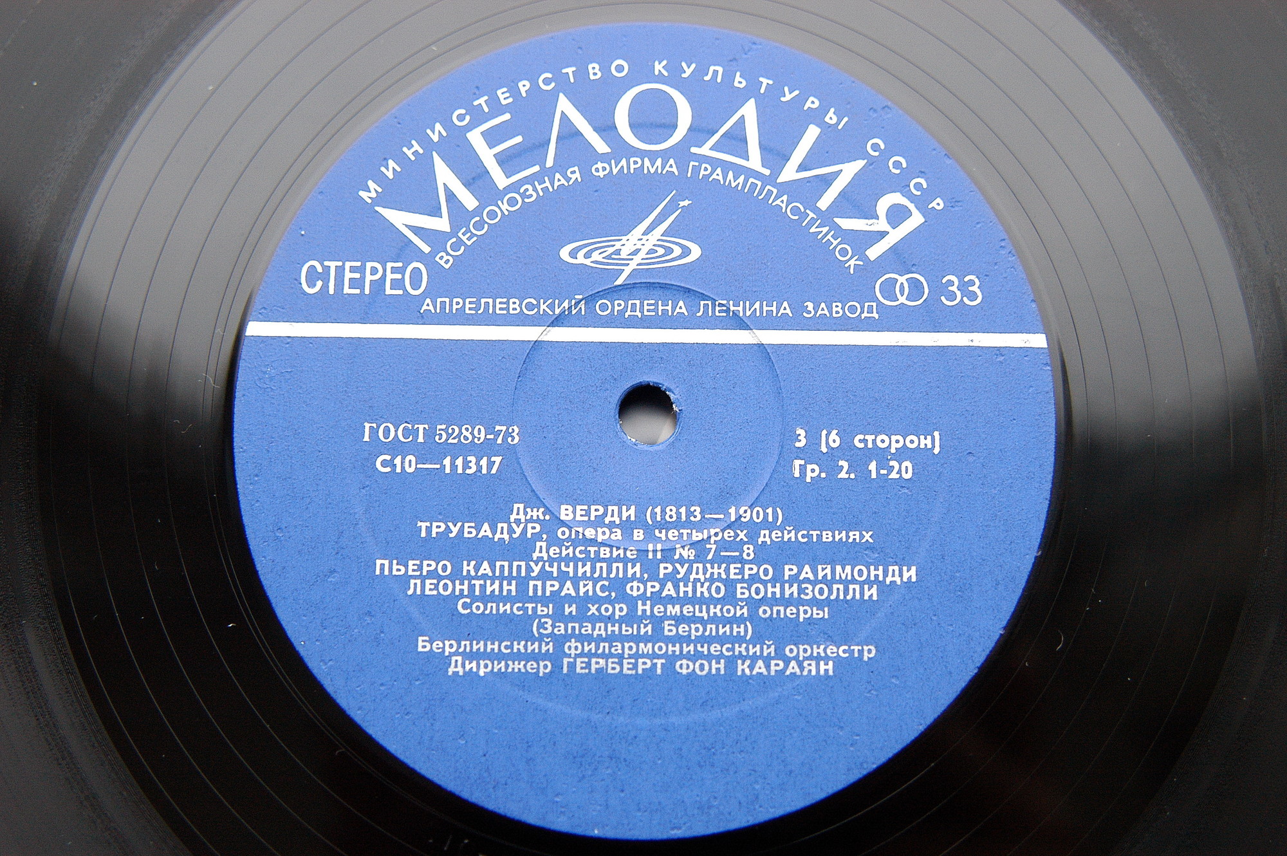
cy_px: 428
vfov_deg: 25.7
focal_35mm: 52
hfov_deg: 37.9
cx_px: 644
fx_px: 1875
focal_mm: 35
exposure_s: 1/50
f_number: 3.5
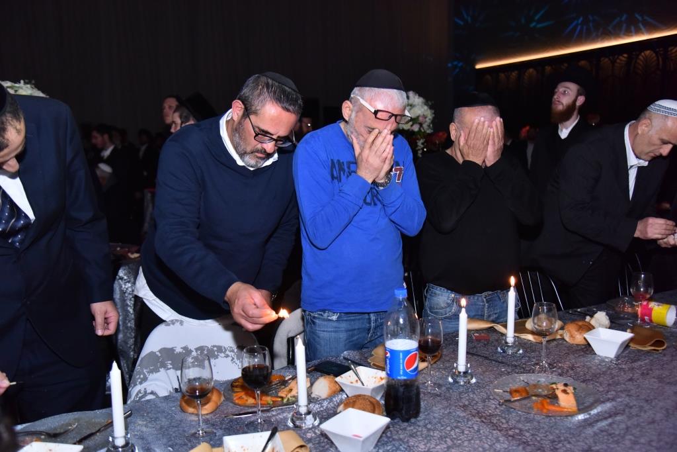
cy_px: 226
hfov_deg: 55.8
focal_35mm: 34
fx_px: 639
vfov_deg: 38.9
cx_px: 338
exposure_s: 1/250
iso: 2000
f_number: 4
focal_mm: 34
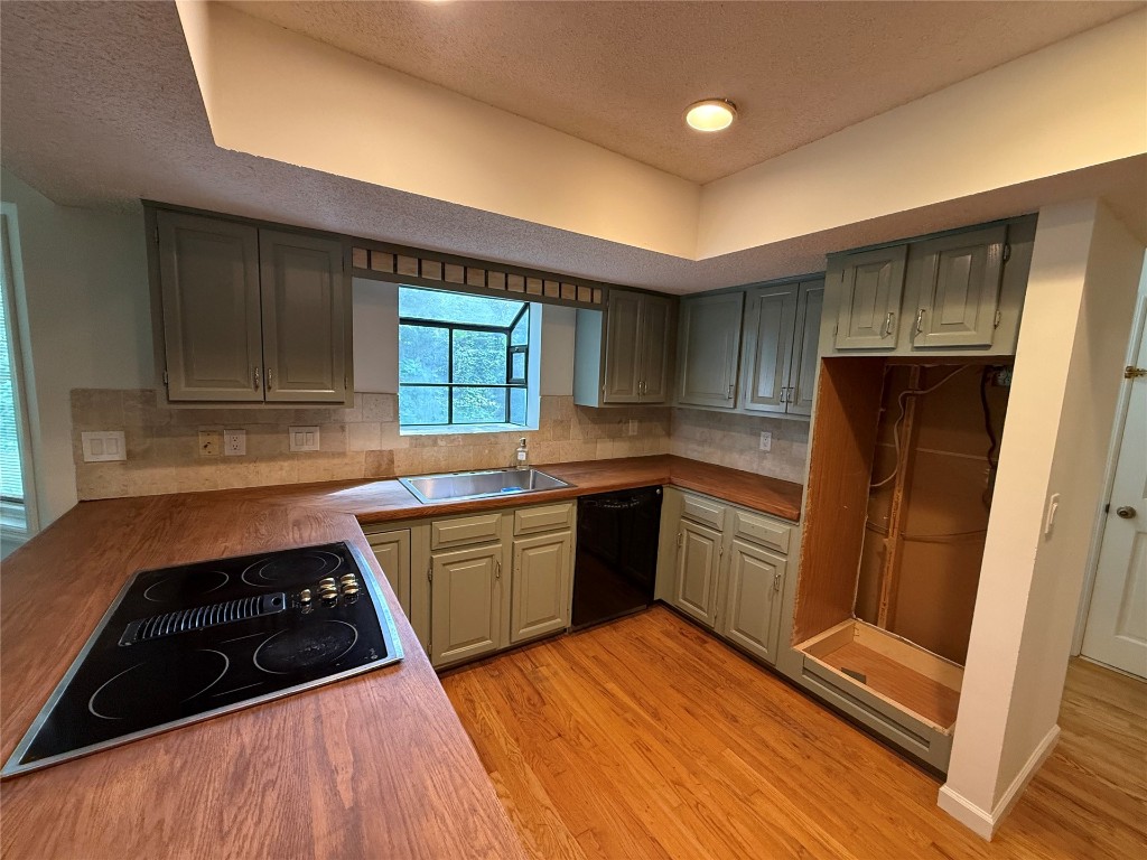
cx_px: 574
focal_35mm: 14
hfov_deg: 102.1
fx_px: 464
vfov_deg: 85.7
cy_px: 430
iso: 320
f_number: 2.2
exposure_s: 1/60
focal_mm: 2.22
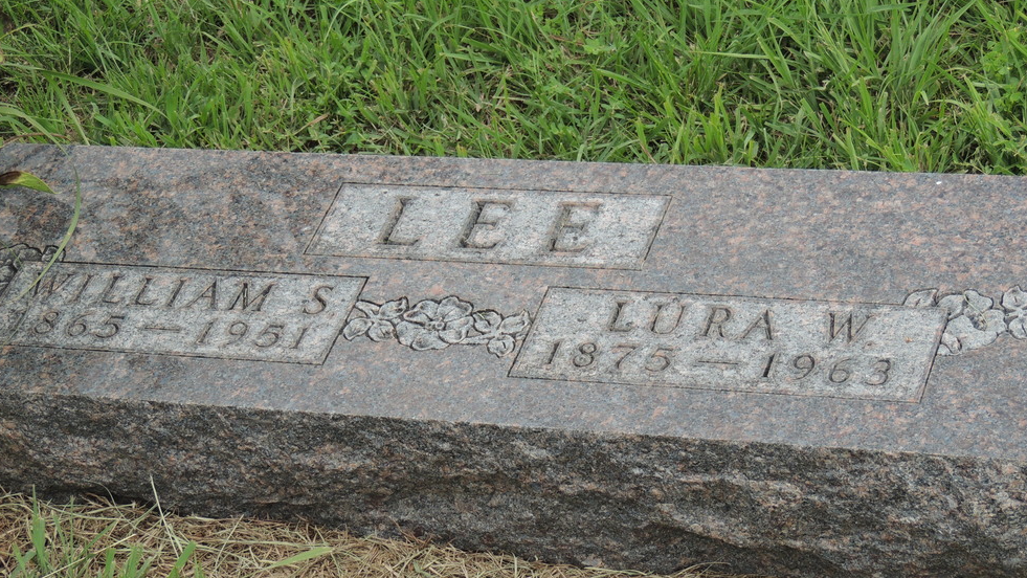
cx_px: 518
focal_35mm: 108
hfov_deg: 19.8
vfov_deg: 11.2
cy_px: 341
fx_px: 2941
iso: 100
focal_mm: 16
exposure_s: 1/500
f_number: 4.1
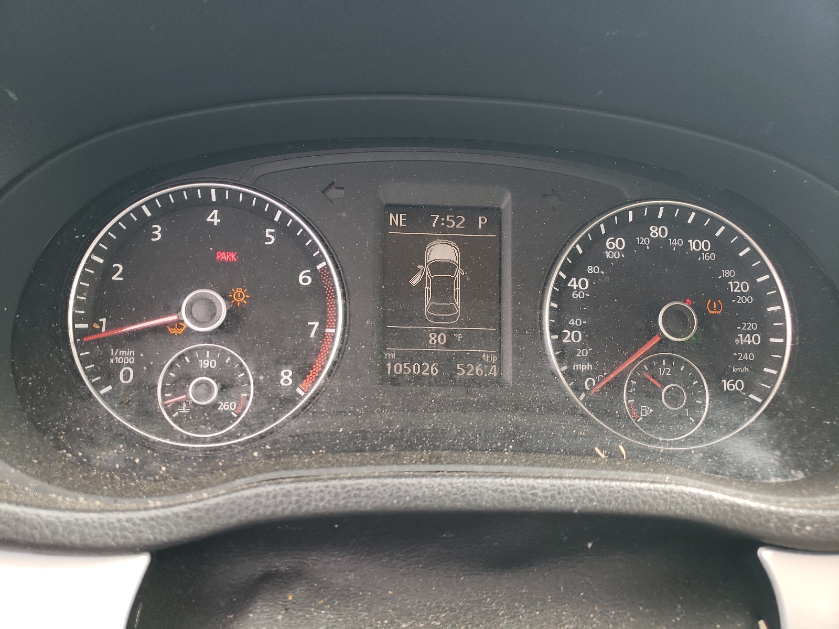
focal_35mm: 26
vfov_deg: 53.1
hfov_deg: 67.3
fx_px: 630
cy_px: 314
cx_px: 420
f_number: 1.5
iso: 61
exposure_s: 1/120
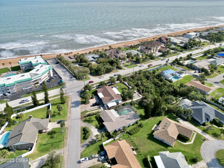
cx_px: 112
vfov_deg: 56.8
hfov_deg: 71.6
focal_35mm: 24
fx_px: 155
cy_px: 84
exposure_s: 1/3200
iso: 140
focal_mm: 6.72
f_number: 1.7
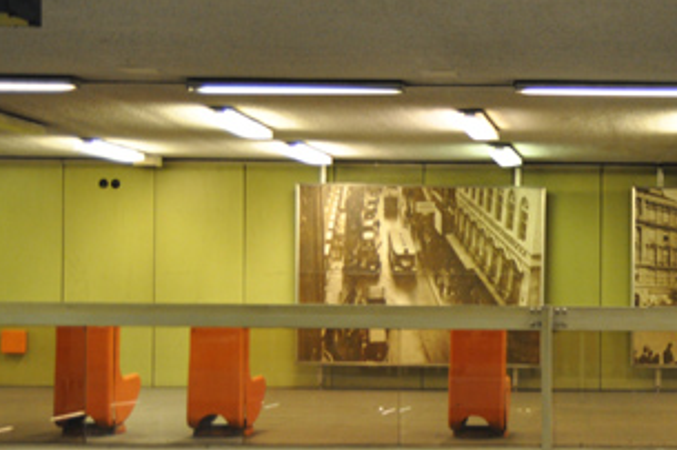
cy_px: 297
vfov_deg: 19.1
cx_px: 639
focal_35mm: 71
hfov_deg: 27.2
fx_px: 1334
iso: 1000
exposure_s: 1/30
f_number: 2.8
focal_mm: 24
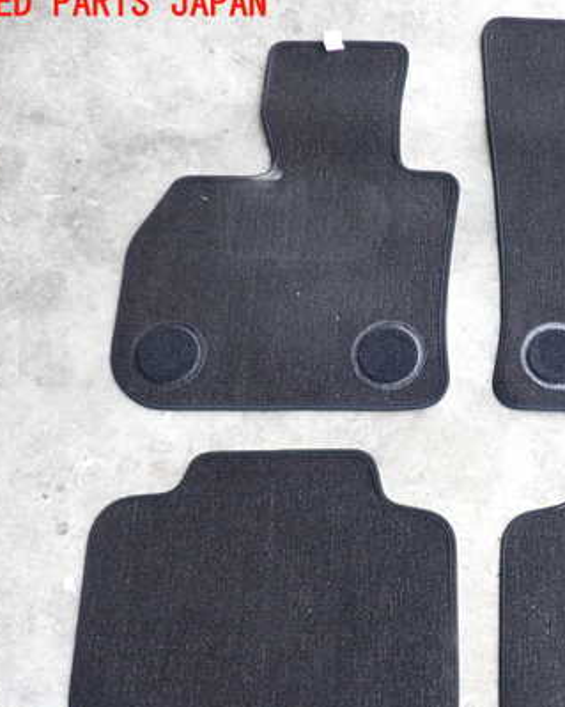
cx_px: 476
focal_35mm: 44
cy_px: 381
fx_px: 920
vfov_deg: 42.0
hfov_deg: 32.9
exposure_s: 1/125
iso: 200
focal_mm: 5.4
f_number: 2.3
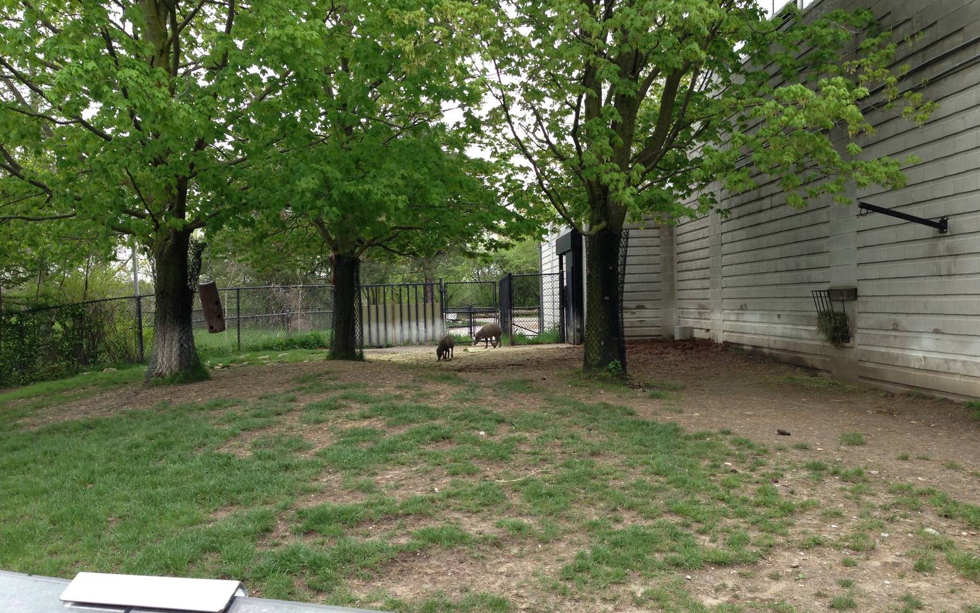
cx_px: 494
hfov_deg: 54.0
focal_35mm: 36
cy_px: 351
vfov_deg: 35.3
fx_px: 962
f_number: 2.4
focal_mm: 4.13
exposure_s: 1/208
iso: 64
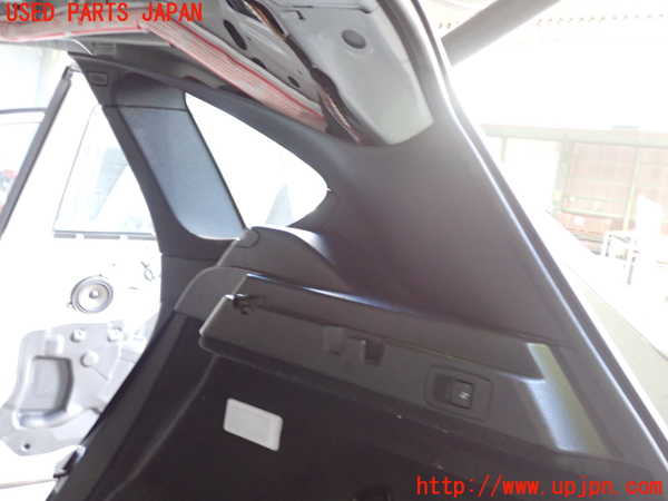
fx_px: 579
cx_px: 334
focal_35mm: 30
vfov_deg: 46.8
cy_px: 250
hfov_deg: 60.0
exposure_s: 1/4
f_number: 6.3
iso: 800
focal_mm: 5.4
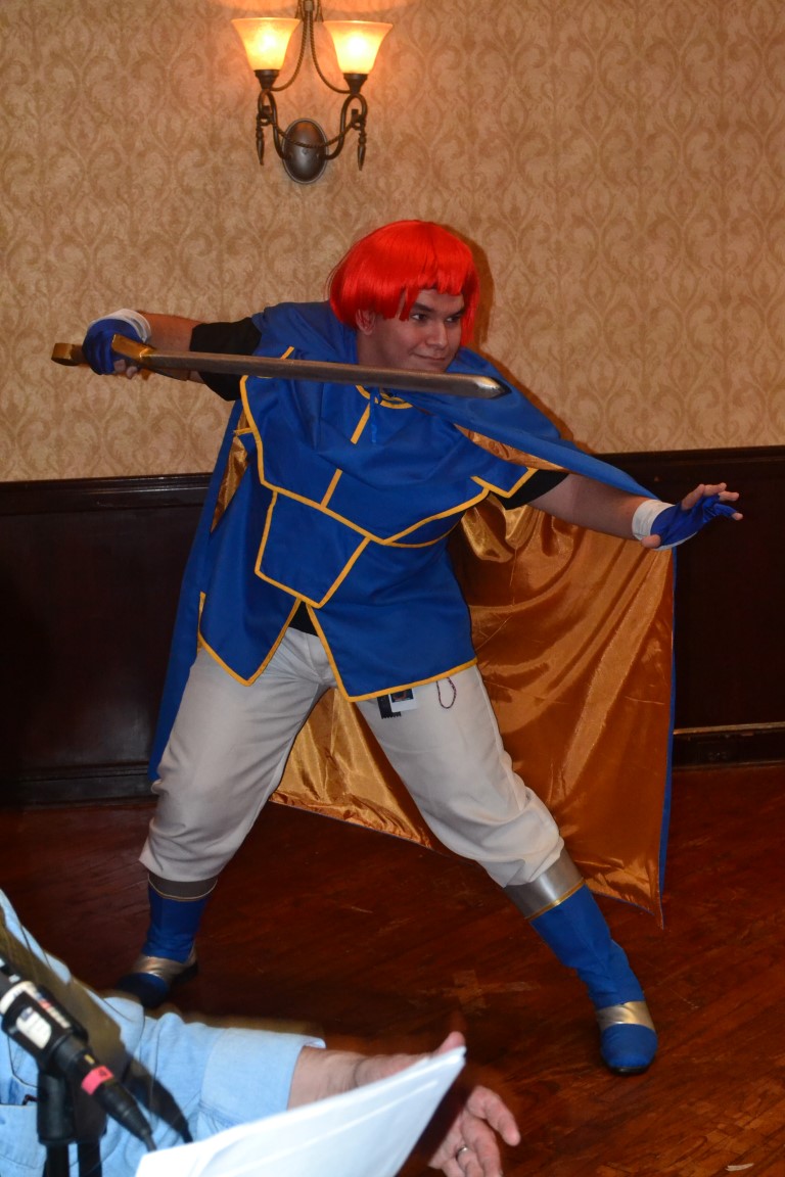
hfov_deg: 21.6
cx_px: 392
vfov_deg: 31.9
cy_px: 588
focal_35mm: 63
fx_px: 2060
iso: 3200
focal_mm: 42
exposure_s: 1/60
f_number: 7.1
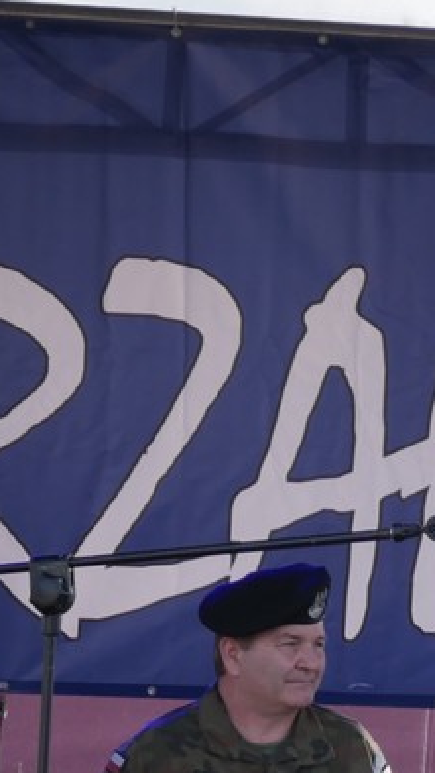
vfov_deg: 5.5
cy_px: 771
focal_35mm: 391
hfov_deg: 3.1
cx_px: 968
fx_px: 8019
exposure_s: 1/320
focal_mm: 49
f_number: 4.2
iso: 200
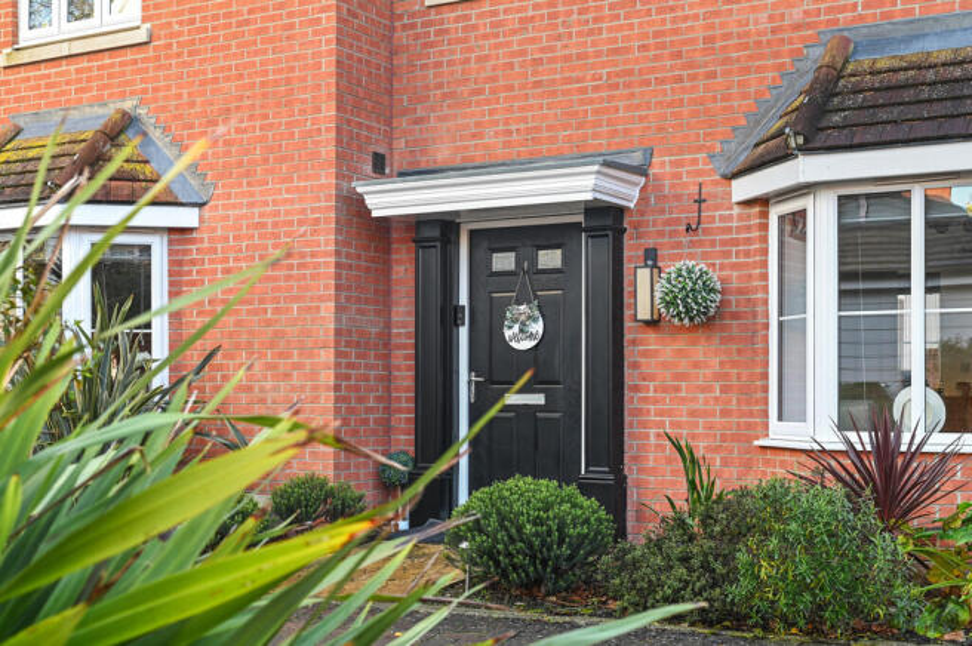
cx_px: 486
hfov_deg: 39.6
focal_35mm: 50
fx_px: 1349
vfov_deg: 26.9
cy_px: 323
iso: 400
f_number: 8
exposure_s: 1/6
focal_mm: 50
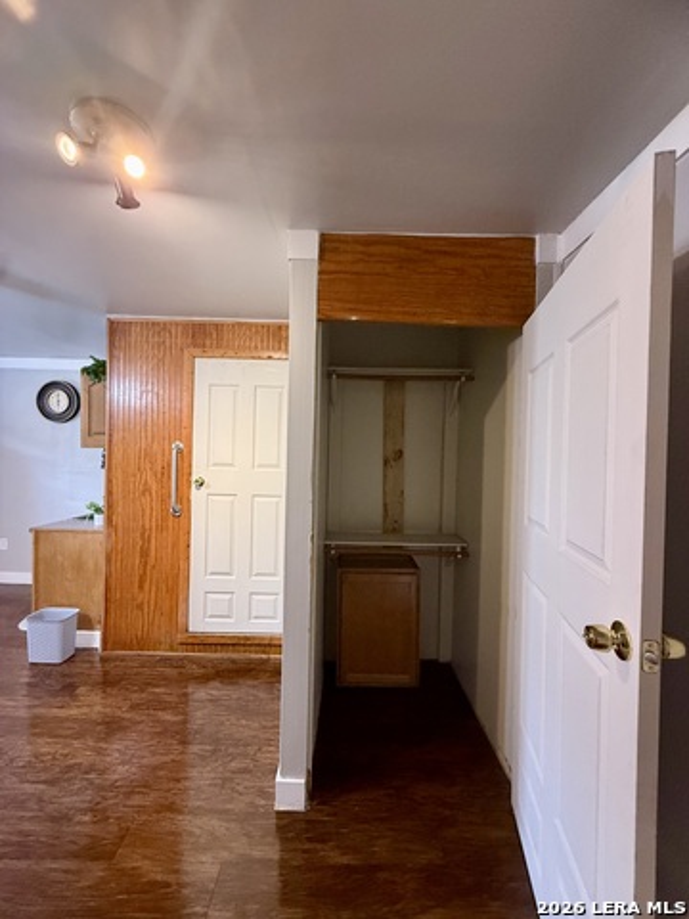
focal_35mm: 14
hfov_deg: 85.7
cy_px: 460
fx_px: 372
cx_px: 344
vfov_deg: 102.1
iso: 400
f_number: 2.2
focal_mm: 2.22
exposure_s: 1/60
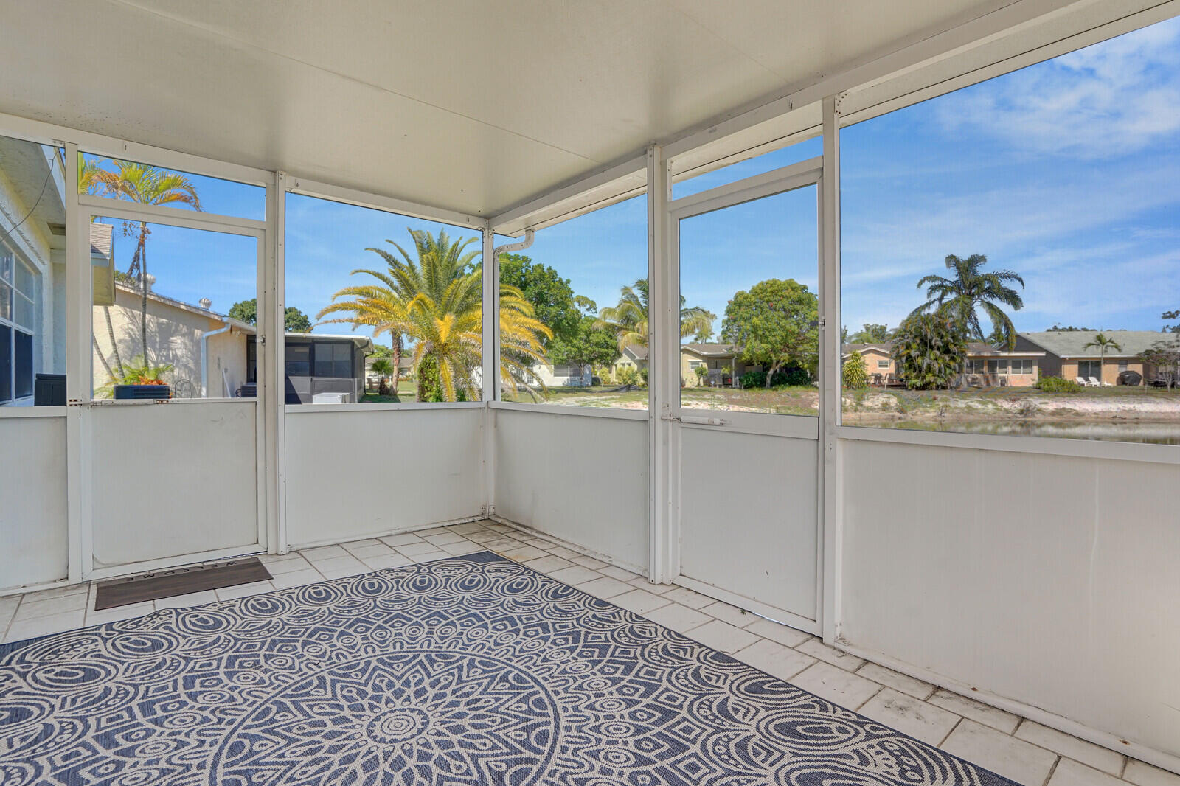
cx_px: 590
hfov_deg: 96.7
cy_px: 393
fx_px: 524
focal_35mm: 16
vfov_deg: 73.7
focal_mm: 16
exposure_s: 1/640
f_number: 8
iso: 800
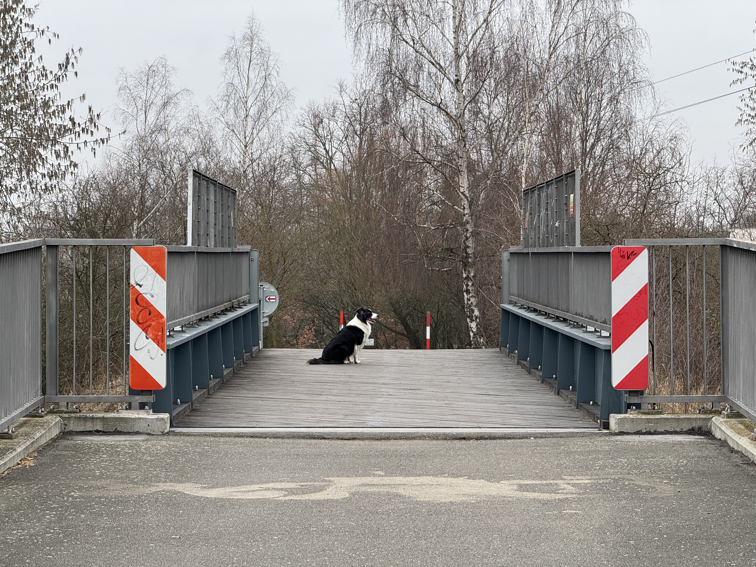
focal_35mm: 120
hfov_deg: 16.4
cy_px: 284
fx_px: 2621
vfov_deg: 12.3
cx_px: 378
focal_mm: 15.66
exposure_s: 1/183
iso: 50
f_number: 2.8
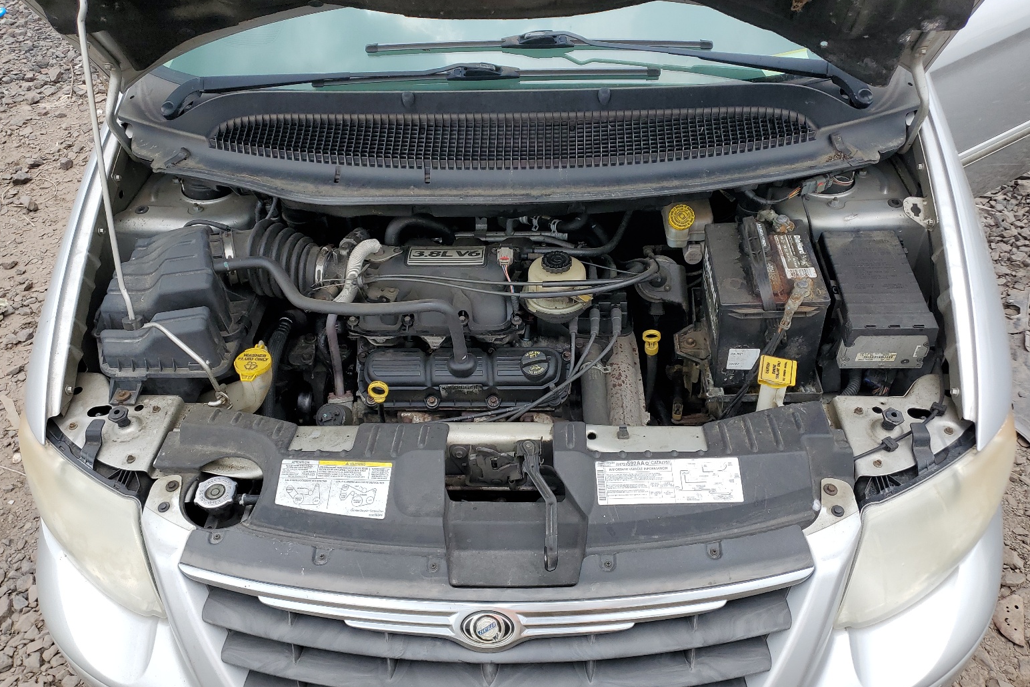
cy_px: 295
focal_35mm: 28
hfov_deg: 65.5
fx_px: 801
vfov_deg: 46.3
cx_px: 513
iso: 50
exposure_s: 1/769
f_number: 1.5
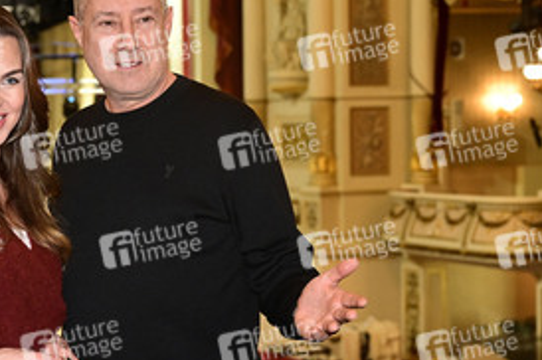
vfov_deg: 17.2
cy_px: 196
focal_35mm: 79
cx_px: 98
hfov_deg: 25.2
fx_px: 1188
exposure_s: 1/200
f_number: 4.5
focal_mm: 48
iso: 4000
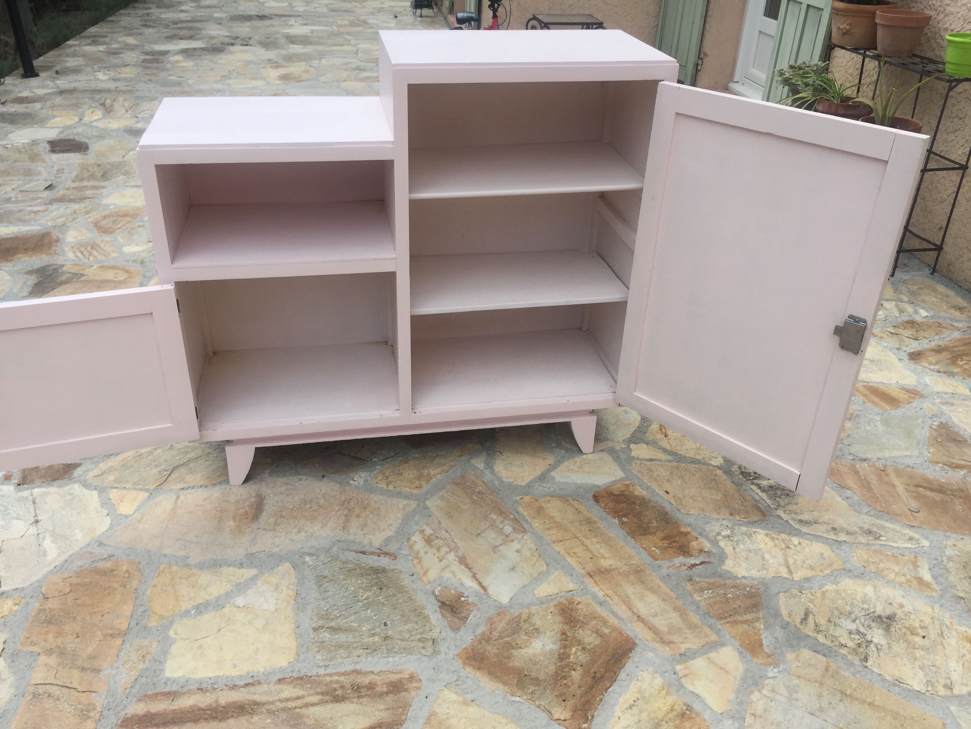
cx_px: 486
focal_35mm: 29
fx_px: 813
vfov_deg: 48.2
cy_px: 364
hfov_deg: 61.7
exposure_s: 1/638
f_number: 2.2
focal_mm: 4.15
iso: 32
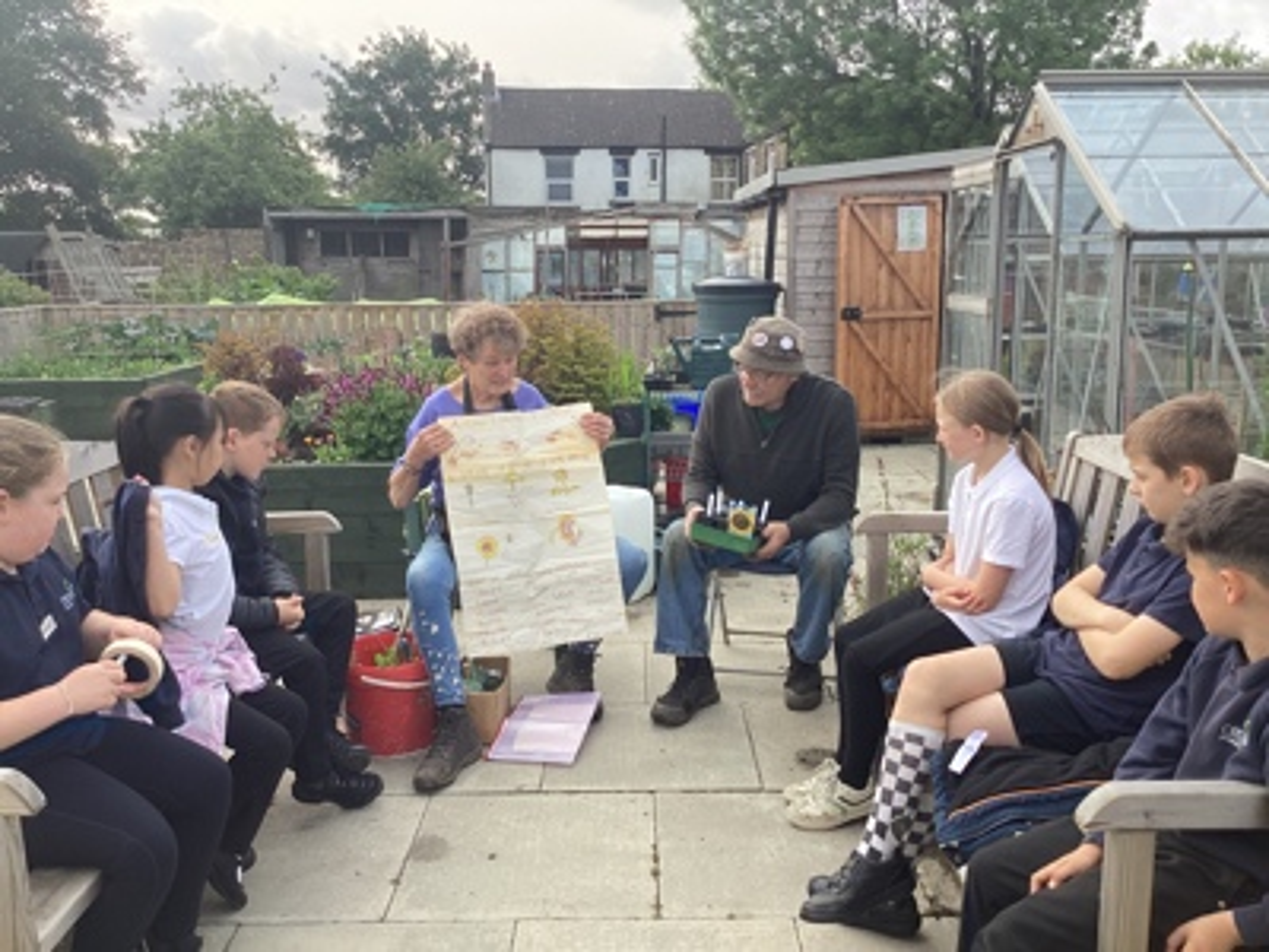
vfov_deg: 45.4
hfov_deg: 58.4
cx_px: 634
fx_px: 1136
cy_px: 476
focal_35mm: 31
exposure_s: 1/536
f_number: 2.4
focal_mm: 3.3
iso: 25
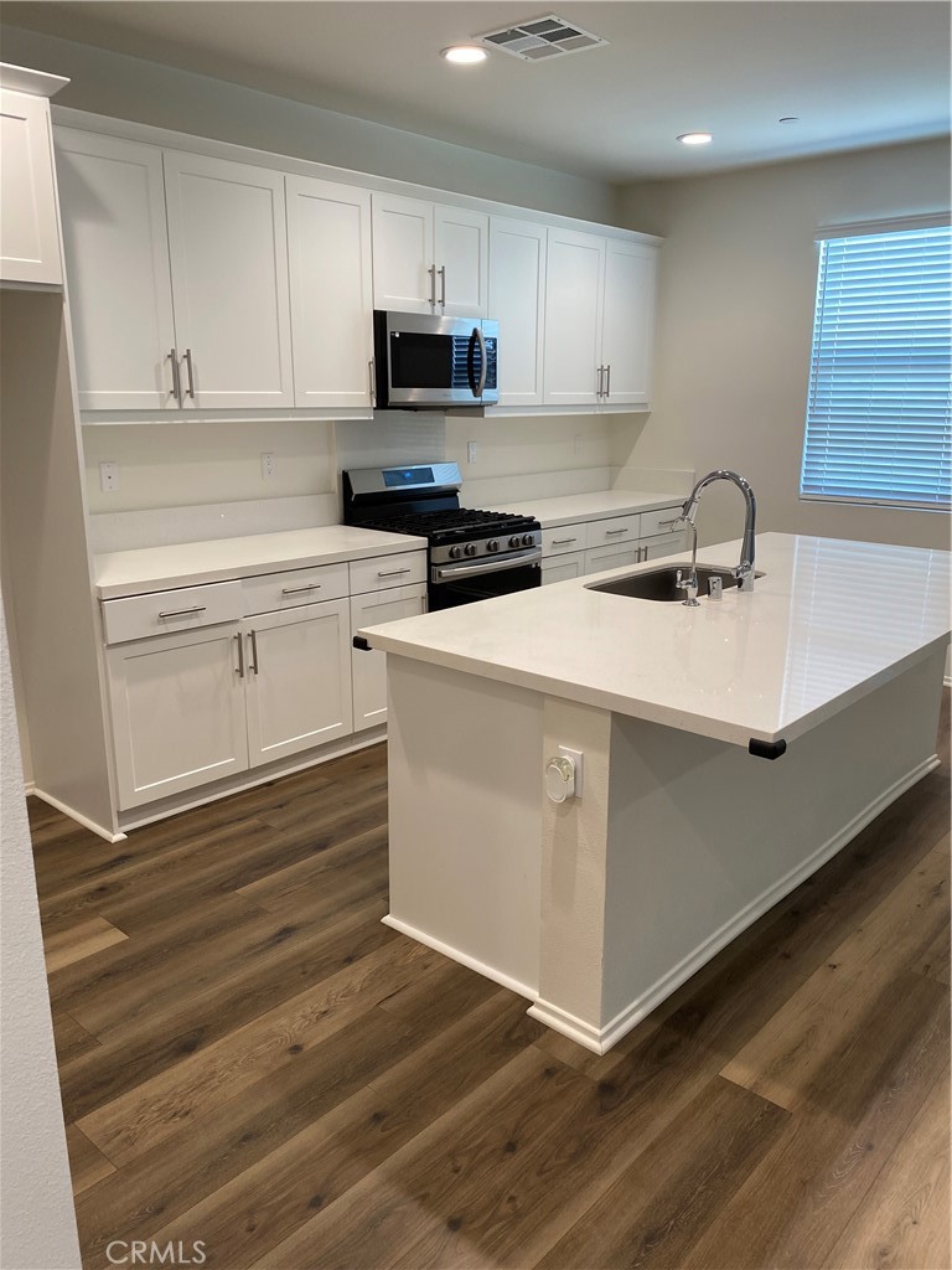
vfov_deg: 67.3
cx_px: 476
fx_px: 953
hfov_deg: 53.1
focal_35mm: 26
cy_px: 635
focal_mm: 4.25
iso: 100
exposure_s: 1/120
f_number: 1.8
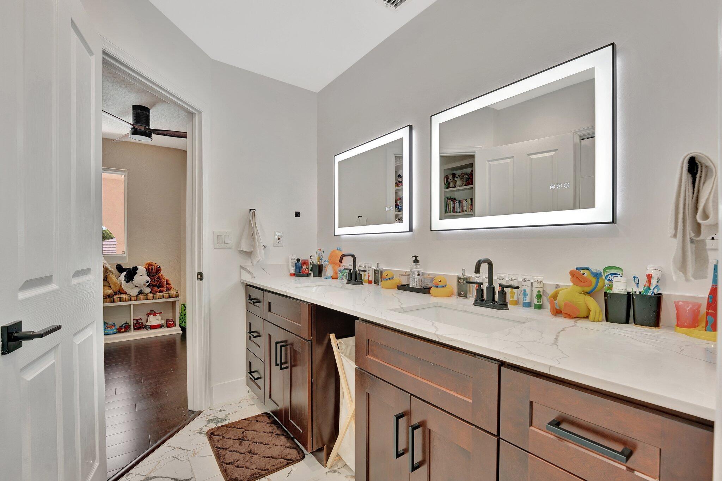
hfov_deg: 98.2
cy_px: 240
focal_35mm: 16
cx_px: 361
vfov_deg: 75.1
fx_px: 313
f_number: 8
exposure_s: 1/10
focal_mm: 15.6
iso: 500
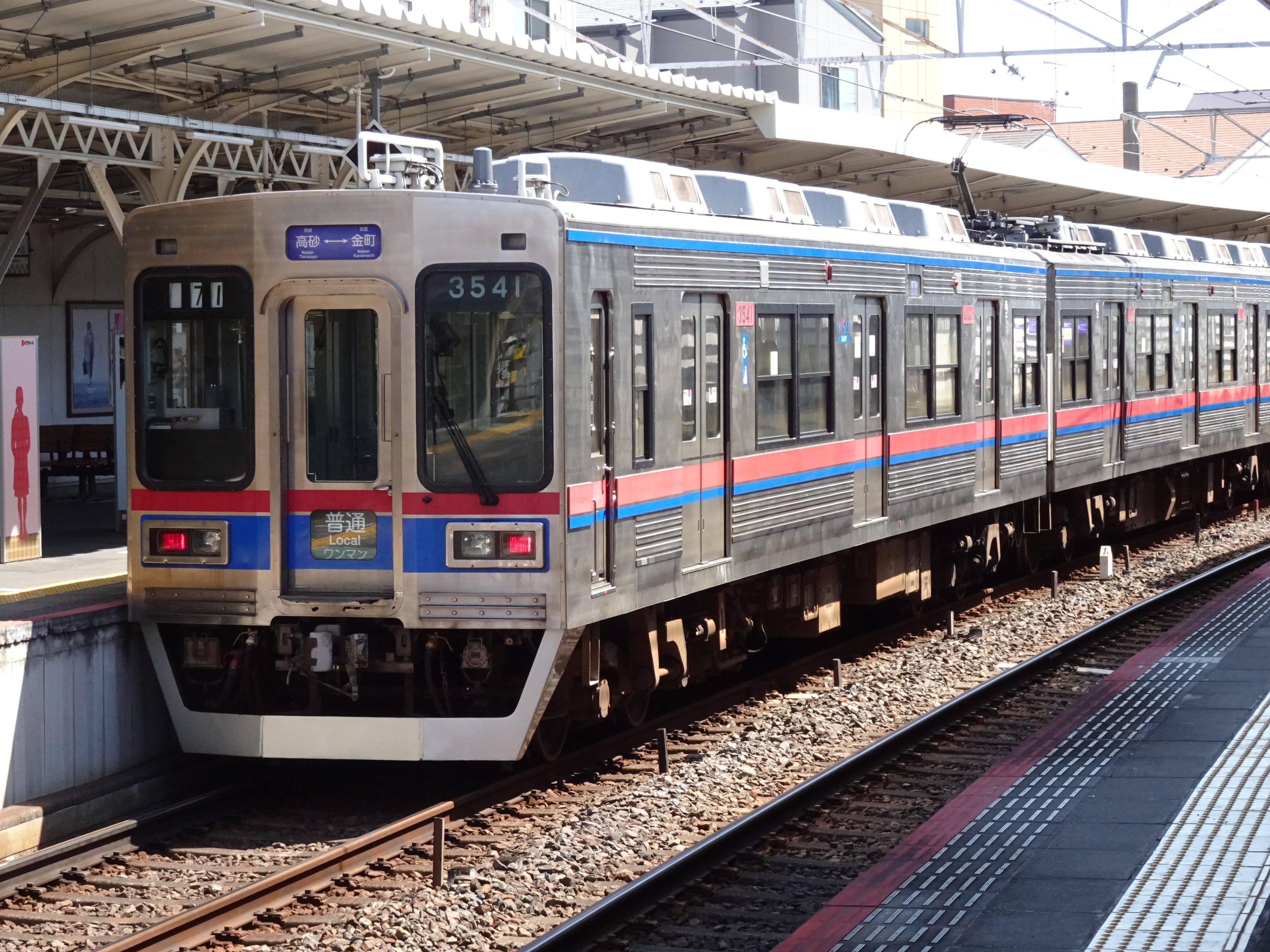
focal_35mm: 102
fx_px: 3742
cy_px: 476
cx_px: 635
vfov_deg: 14.5
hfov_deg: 19.3
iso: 400
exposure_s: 1/500
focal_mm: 16.13
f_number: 5
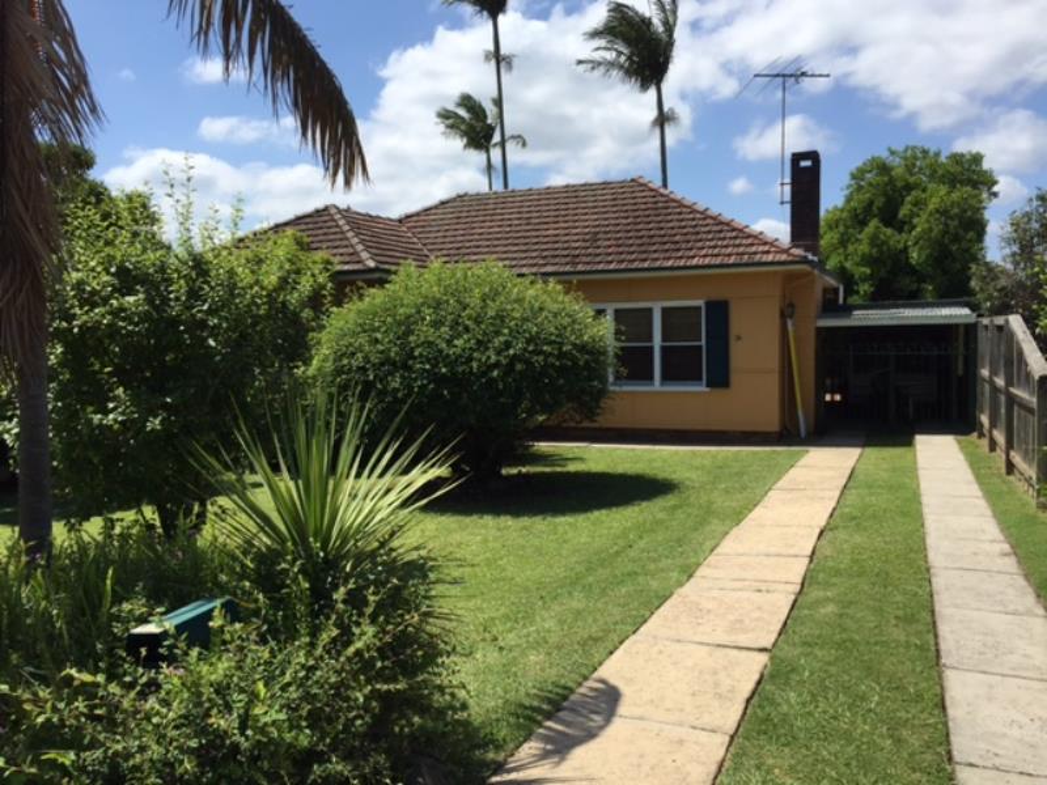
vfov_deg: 48.2
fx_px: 877
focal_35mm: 29
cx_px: 524
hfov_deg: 61.7
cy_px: 392
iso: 32
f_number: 2.2
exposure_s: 1/2639
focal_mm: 4.15
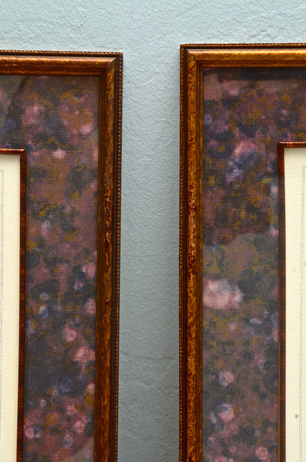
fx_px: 1345
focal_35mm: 105
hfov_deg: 13.0
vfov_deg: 19.5
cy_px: 231
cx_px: 153
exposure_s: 1/125
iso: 400
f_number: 18
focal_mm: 70
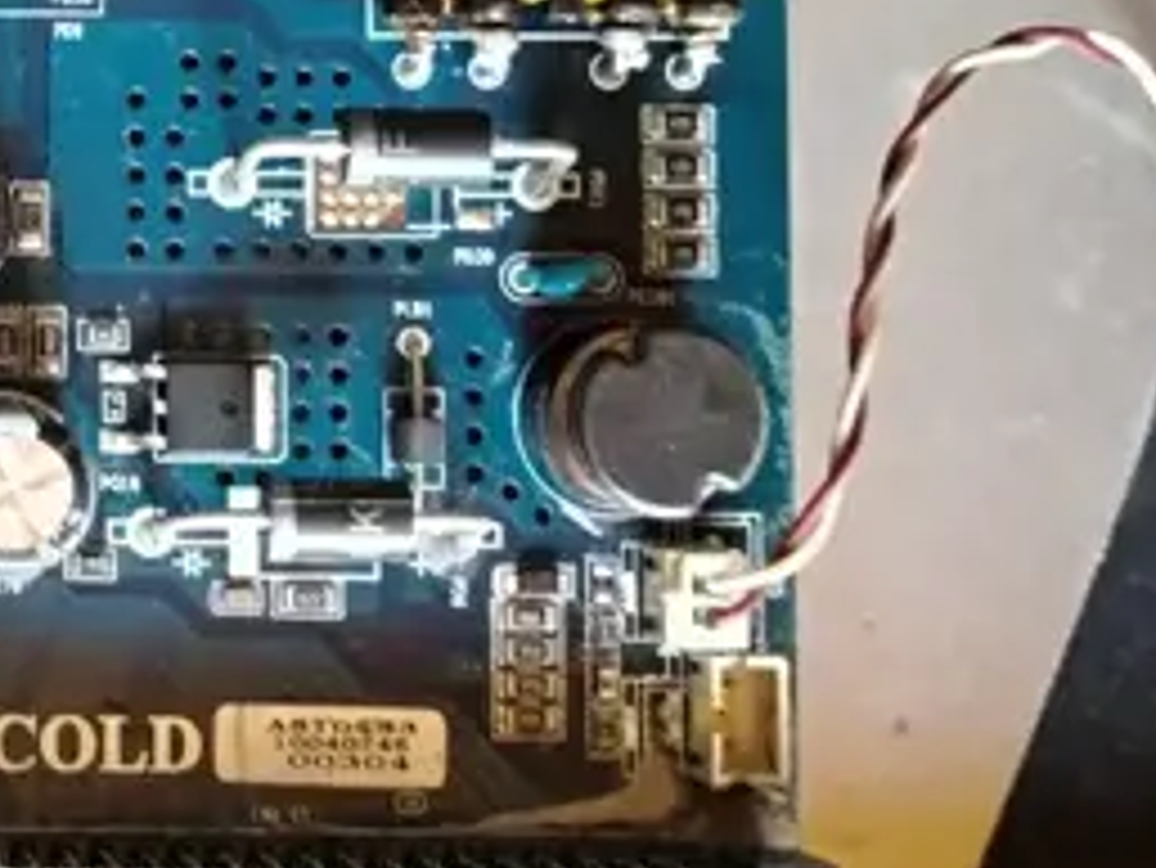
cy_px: 171
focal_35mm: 101
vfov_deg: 14.6
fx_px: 3374
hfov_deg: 18.4
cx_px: -261
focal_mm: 4.75
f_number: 1.8
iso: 664
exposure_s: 1/25
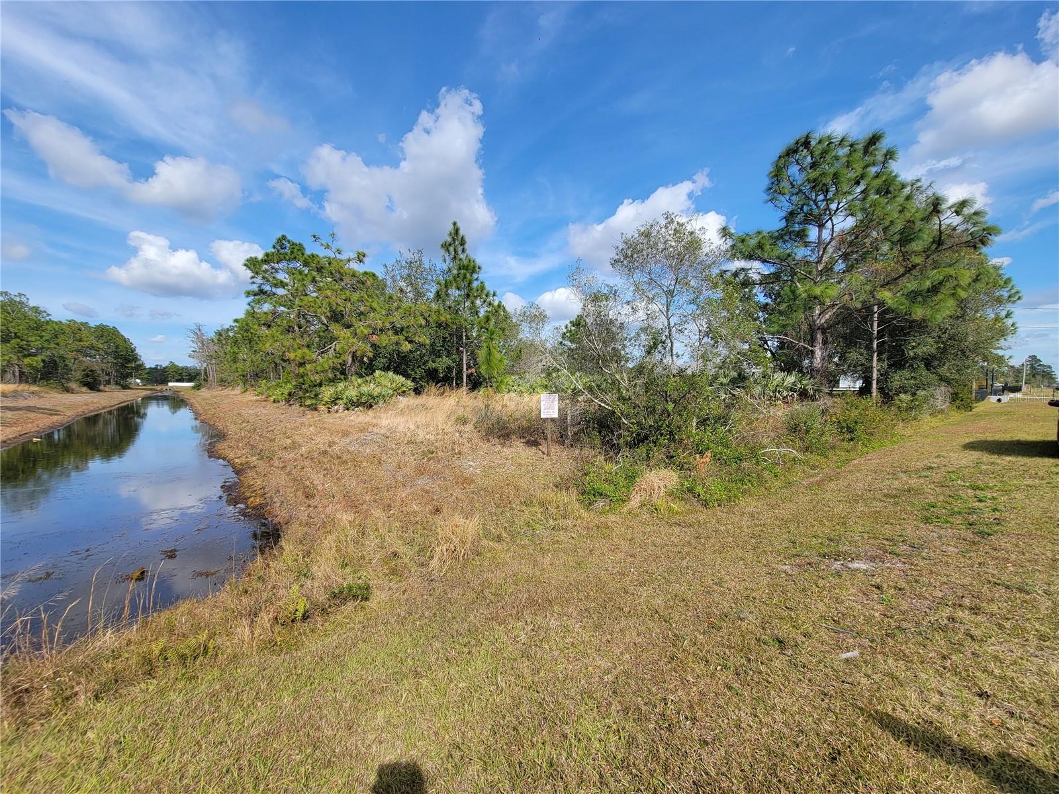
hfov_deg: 106.2
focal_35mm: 13
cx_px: 530
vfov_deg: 89.9
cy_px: 397
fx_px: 398
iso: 50
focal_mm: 2.2
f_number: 2.2
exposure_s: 1/1376
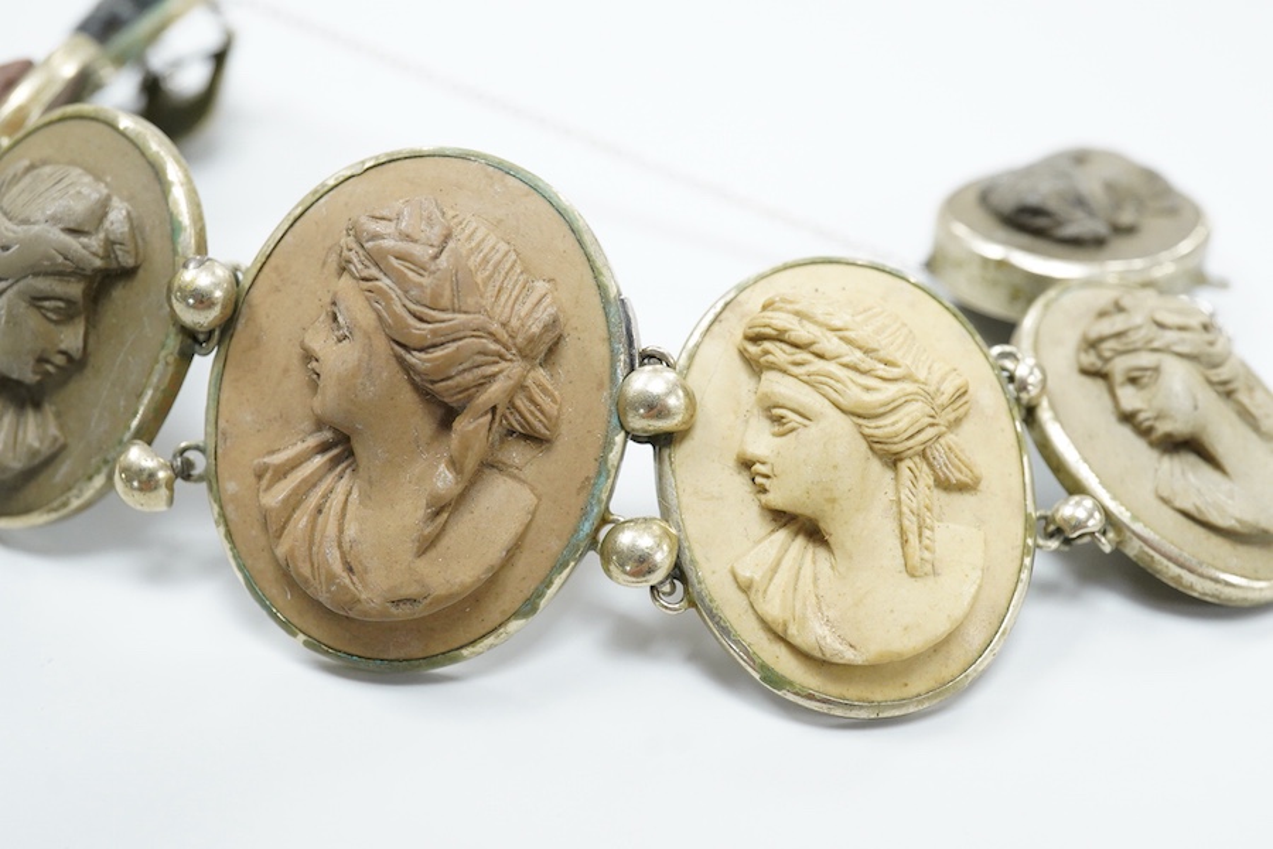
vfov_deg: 29.9
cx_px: 636
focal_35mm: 45
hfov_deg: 43.6
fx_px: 1591
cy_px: 424
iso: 2500
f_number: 13
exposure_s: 1/60
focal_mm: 30
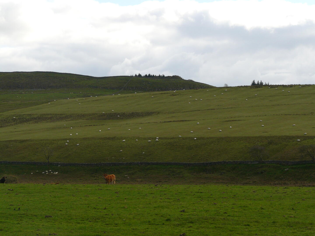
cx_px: 158
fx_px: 1037
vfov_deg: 13.0
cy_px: 118
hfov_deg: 17.3
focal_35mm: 114
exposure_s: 1/250
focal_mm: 19
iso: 100
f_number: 5.6
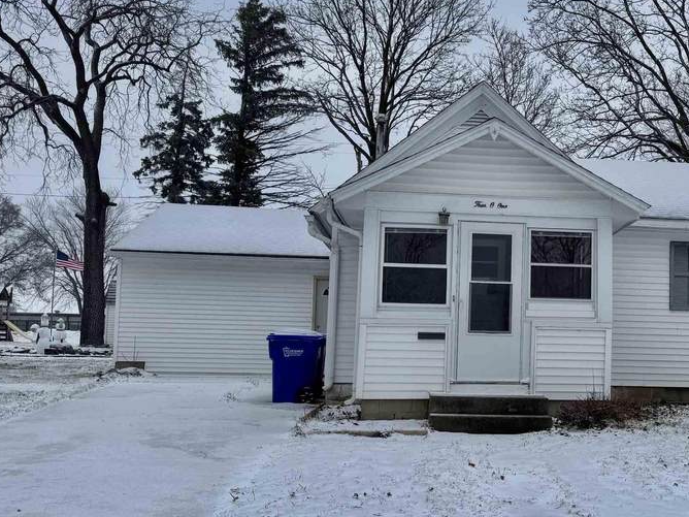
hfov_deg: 39.6
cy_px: 286
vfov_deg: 31.5
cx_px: 552
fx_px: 916
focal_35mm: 46
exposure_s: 1/1425
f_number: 1.78
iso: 80
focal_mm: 6.76
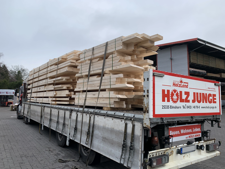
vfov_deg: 53.1
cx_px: 112
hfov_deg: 67.3
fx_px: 169
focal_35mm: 26
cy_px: 84
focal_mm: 4.25
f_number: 1.8
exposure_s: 1/385
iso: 25
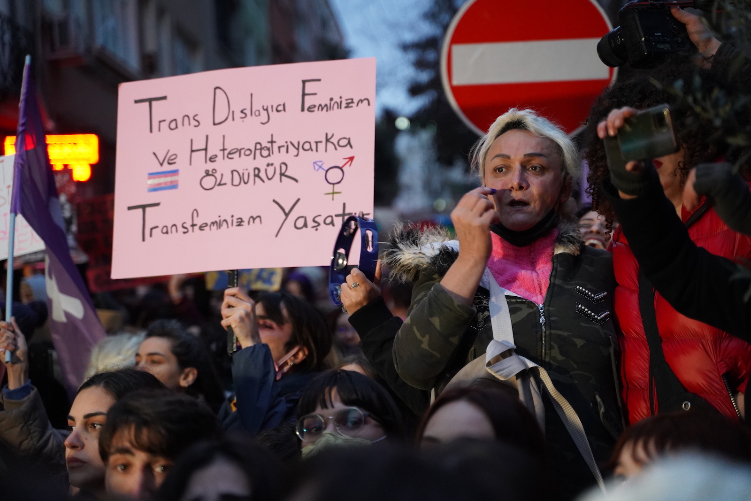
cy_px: 250
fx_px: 1565
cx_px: 376
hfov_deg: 27.0
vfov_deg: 18.2
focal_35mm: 75
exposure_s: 1/100
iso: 5000
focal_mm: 75
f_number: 2.8
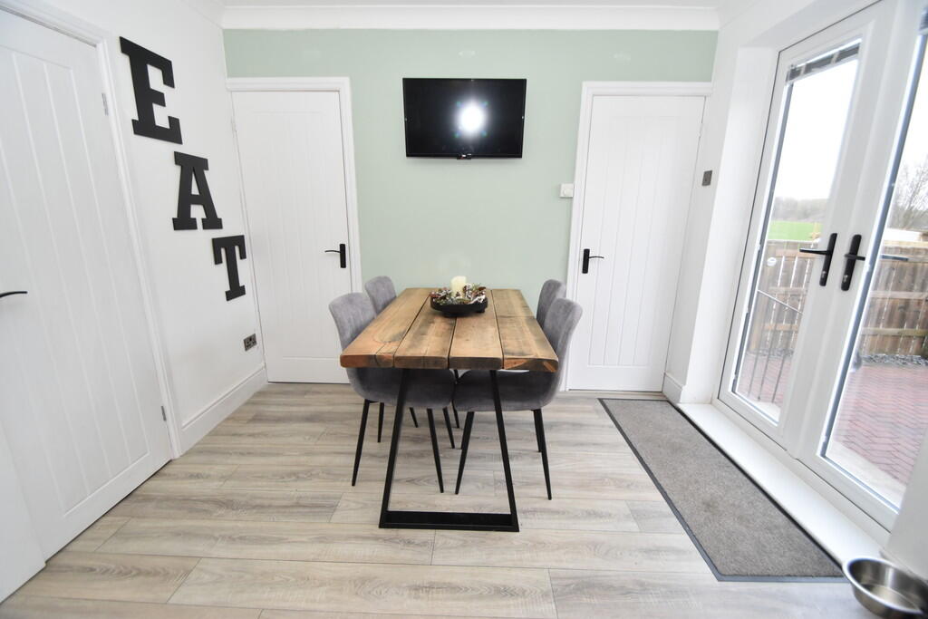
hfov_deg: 100.4
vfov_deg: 77.3
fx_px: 387
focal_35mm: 15
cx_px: 464
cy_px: 310
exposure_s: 1/80
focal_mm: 10
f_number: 4.5
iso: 800
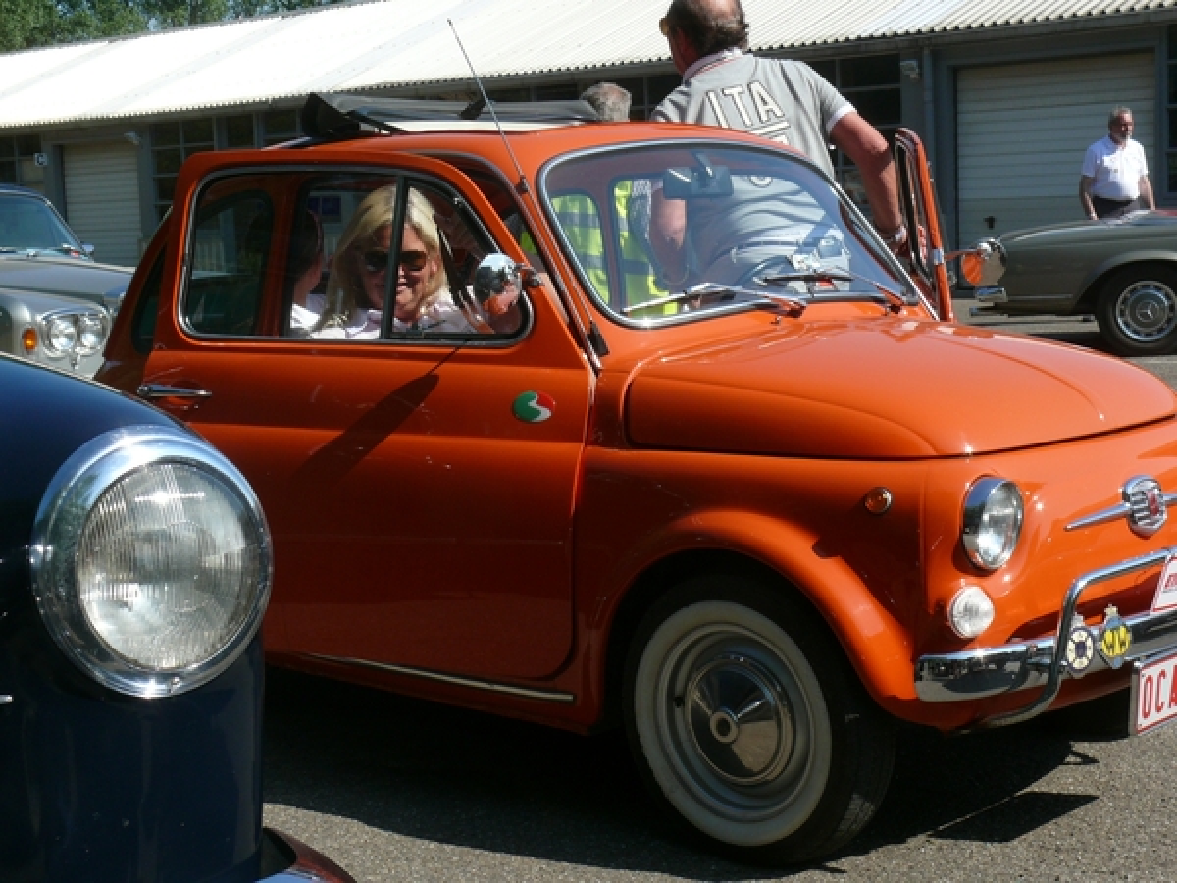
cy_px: 442
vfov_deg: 25.7
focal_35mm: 57
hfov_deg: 33.8
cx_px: 588
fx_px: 1938
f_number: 5.6
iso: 100
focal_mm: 11.5
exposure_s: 1/500
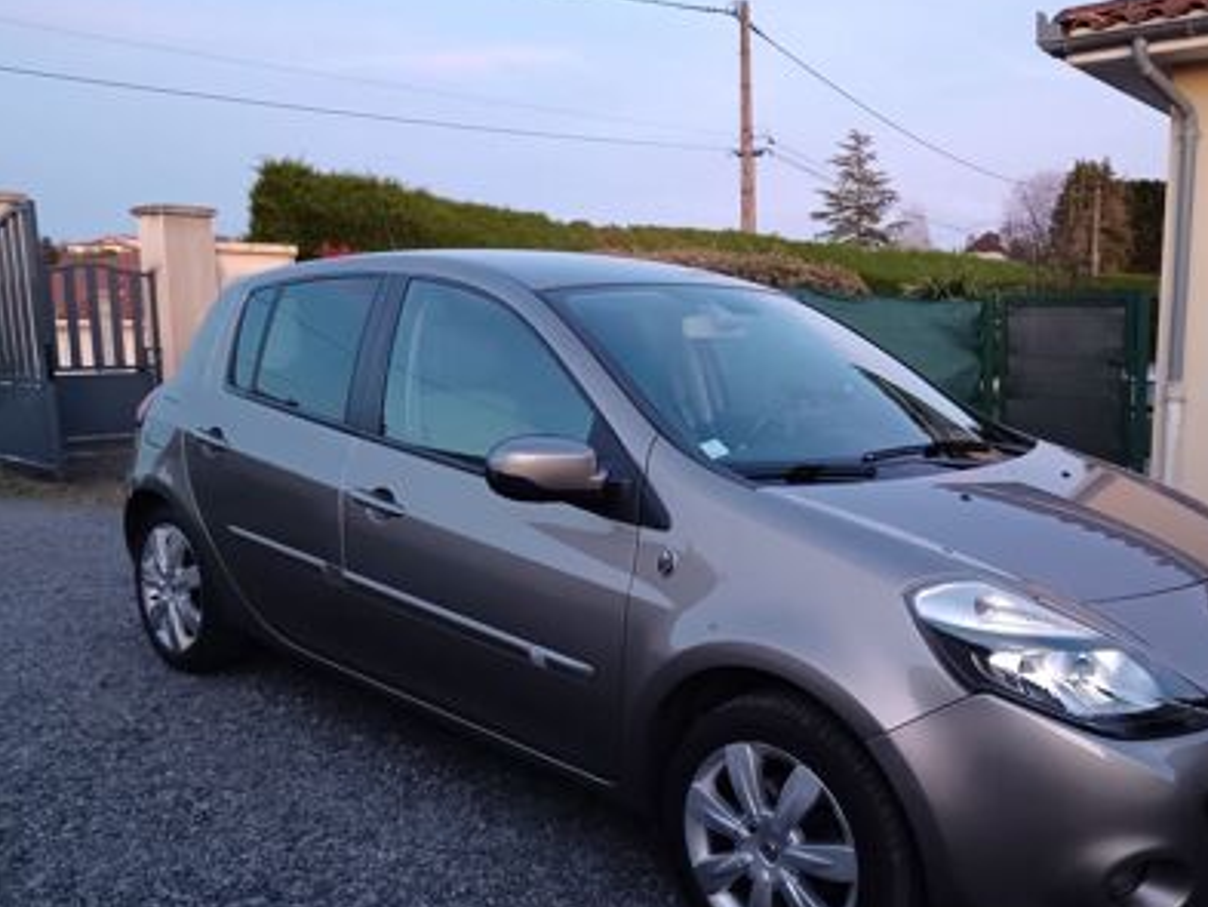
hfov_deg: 54.9
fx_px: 1152
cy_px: 510
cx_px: 732
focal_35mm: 33
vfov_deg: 42.9
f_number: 1.9
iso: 3683
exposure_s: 1/100
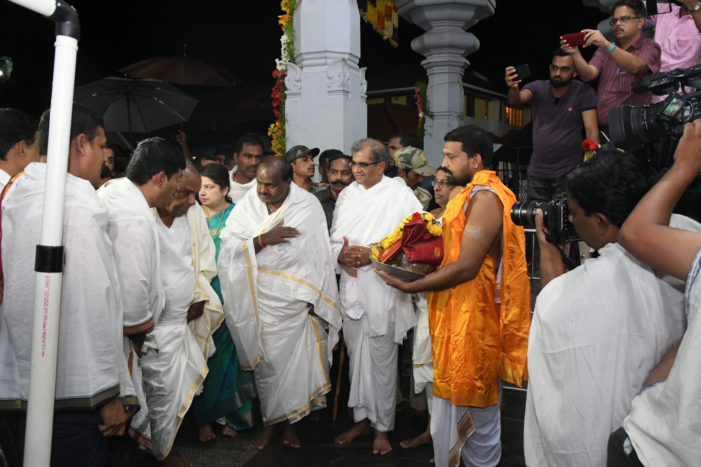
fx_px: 584
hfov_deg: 61.9
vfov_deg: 43.6
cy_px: 234
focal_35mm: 30
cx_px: 350
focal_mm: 20
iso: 5000
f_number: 5.6
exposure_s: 1/60
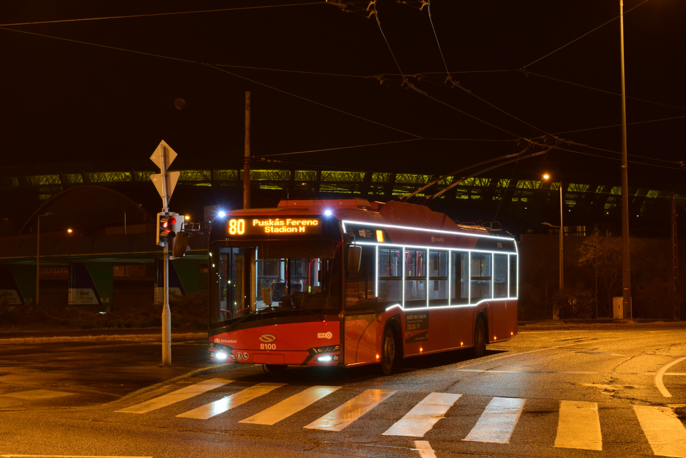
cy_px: 229
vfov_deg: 19.7
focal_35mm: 69
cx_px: 343
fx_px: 1315
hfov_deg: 29.2
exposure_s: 1.3
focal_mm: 46
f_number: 6.3
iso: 200
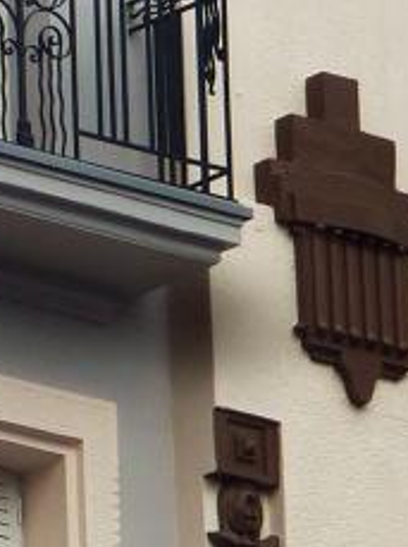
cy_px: 442
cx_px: 6
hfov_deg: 1.6
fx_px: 15019
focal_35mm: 953
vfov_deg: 2.1
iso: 80
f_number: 4.7
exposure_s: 1/400
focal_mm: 39.7
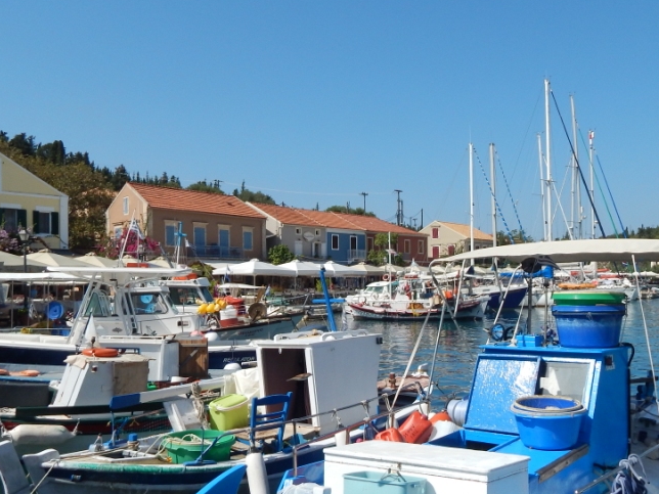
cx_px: 364
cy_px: 279
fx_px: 666
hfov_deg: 52.5
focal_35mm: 35
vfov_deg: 40.6
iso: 125
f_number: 6
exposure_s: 1/800
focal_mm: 4
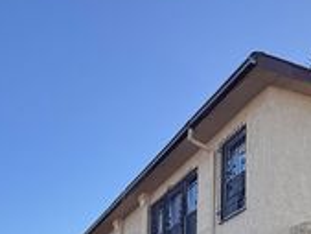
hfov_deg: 24.6
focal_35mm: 71
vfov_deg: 18.9
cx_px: 381
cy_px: 320
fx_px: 638
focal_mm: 6.76
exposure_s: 1/2041
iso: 80
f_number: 1.78
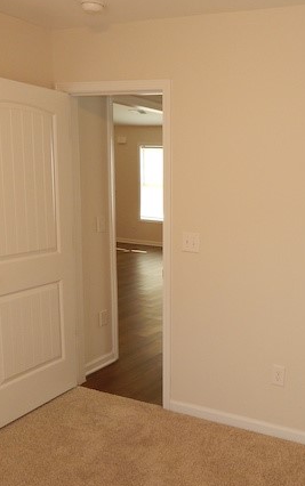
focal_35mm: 35
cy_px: 262
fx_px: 465
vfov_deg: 55.2
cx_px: 265
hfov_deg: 34.6
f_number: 3
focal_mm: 4
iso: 200
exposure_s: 1/30
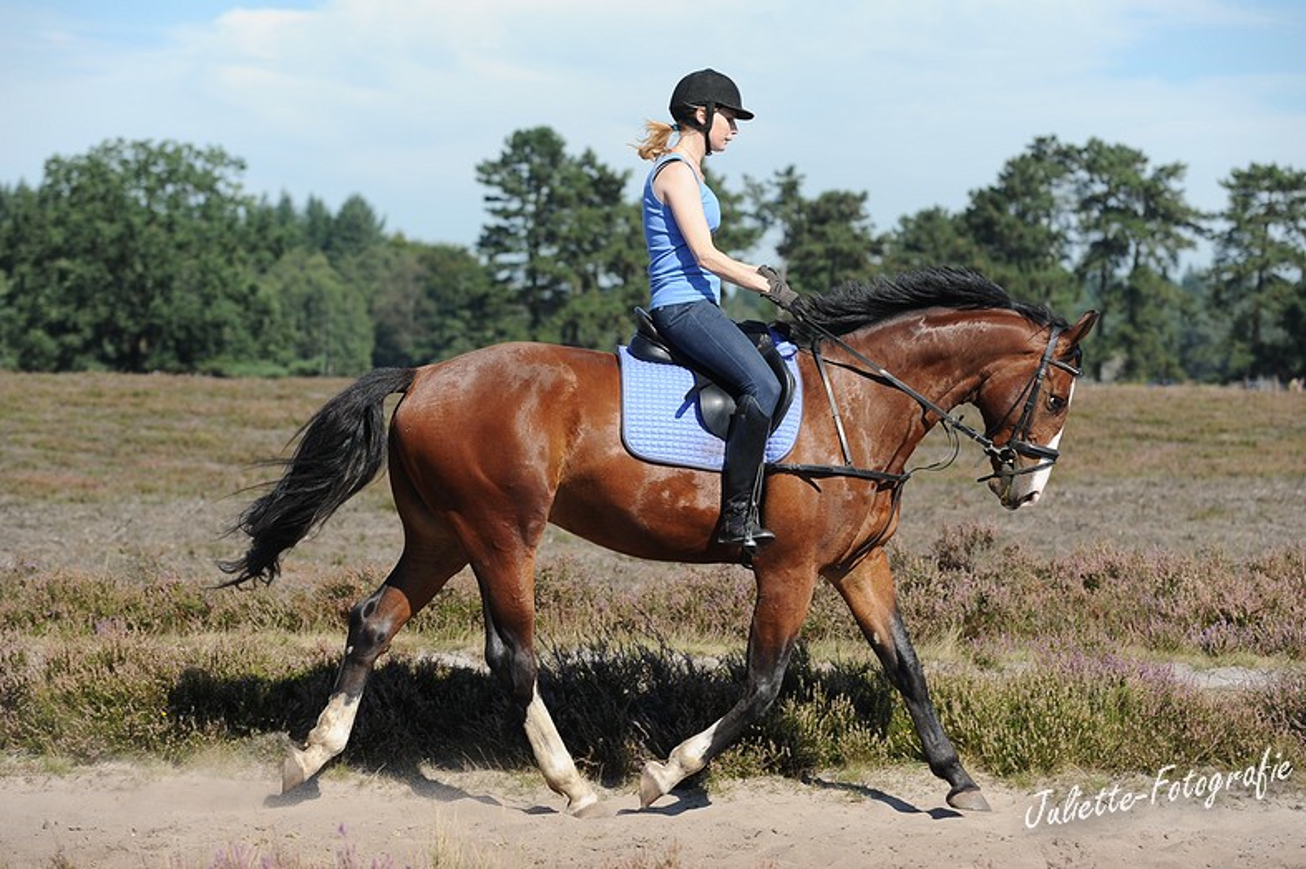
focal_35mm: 105
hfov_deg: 19.5
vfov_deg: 13.0
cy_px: 434
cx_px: 653
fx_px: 3807
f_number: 5
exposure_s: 1/1250
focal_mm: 105
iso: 200
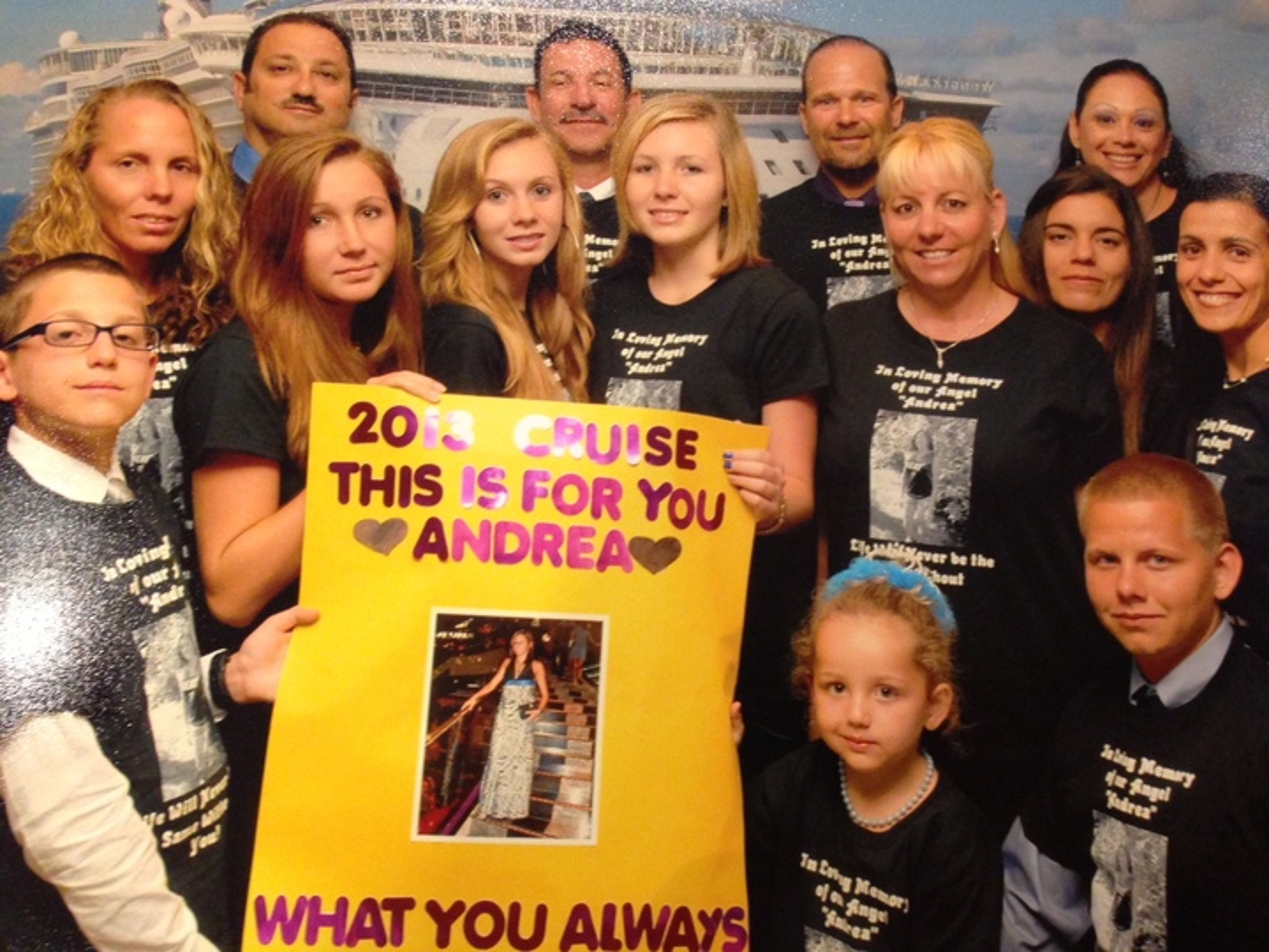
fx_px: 1210
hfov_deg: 55.4
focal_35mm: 33
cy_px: 476
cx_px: 634
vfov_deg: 42.9
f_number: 2.4
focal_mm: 4.13
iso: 320
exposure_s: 1/20
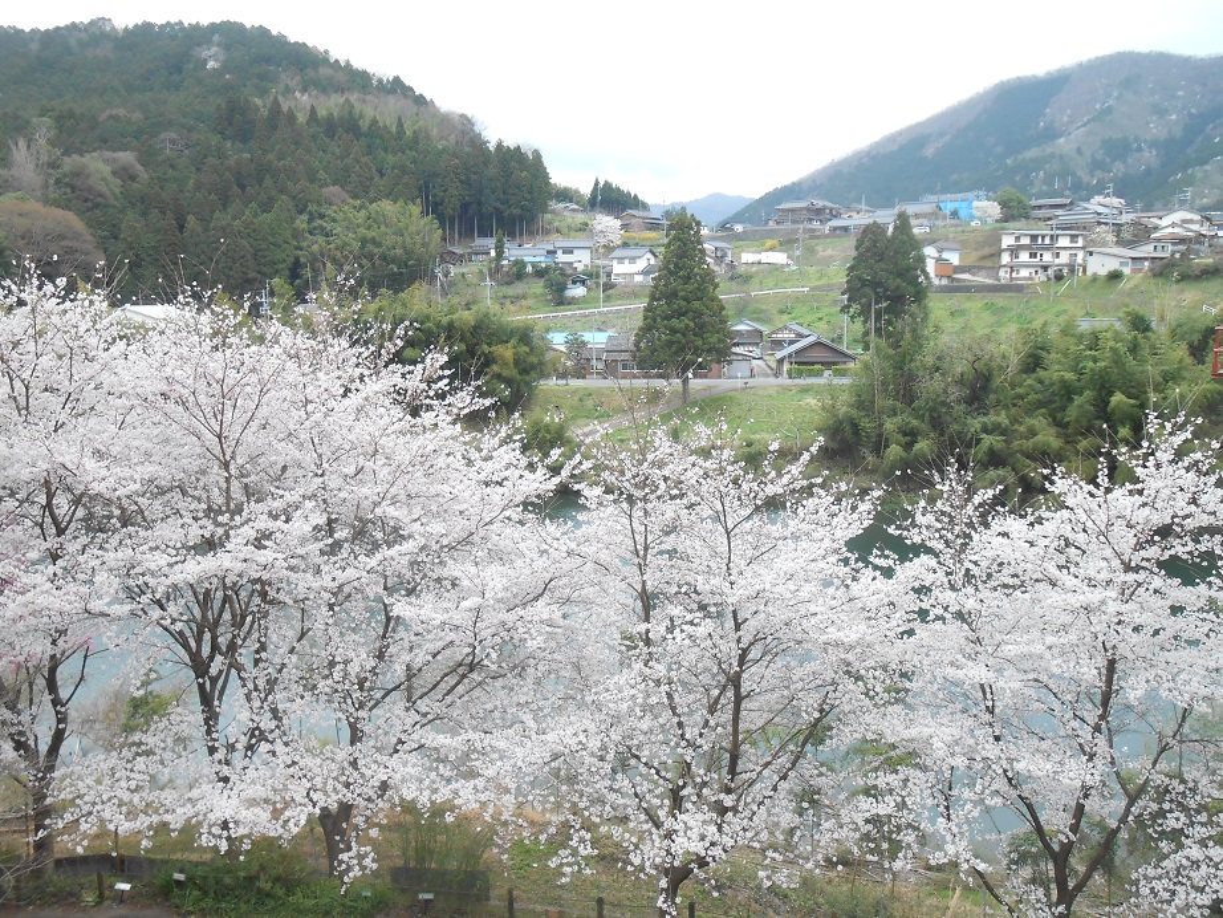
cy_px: 459
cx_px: 612
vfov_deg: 46.8
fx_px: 1060
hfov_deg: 60.0
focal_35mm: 30
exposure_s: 1/30
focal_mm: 5.3
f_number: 3.8
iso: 200
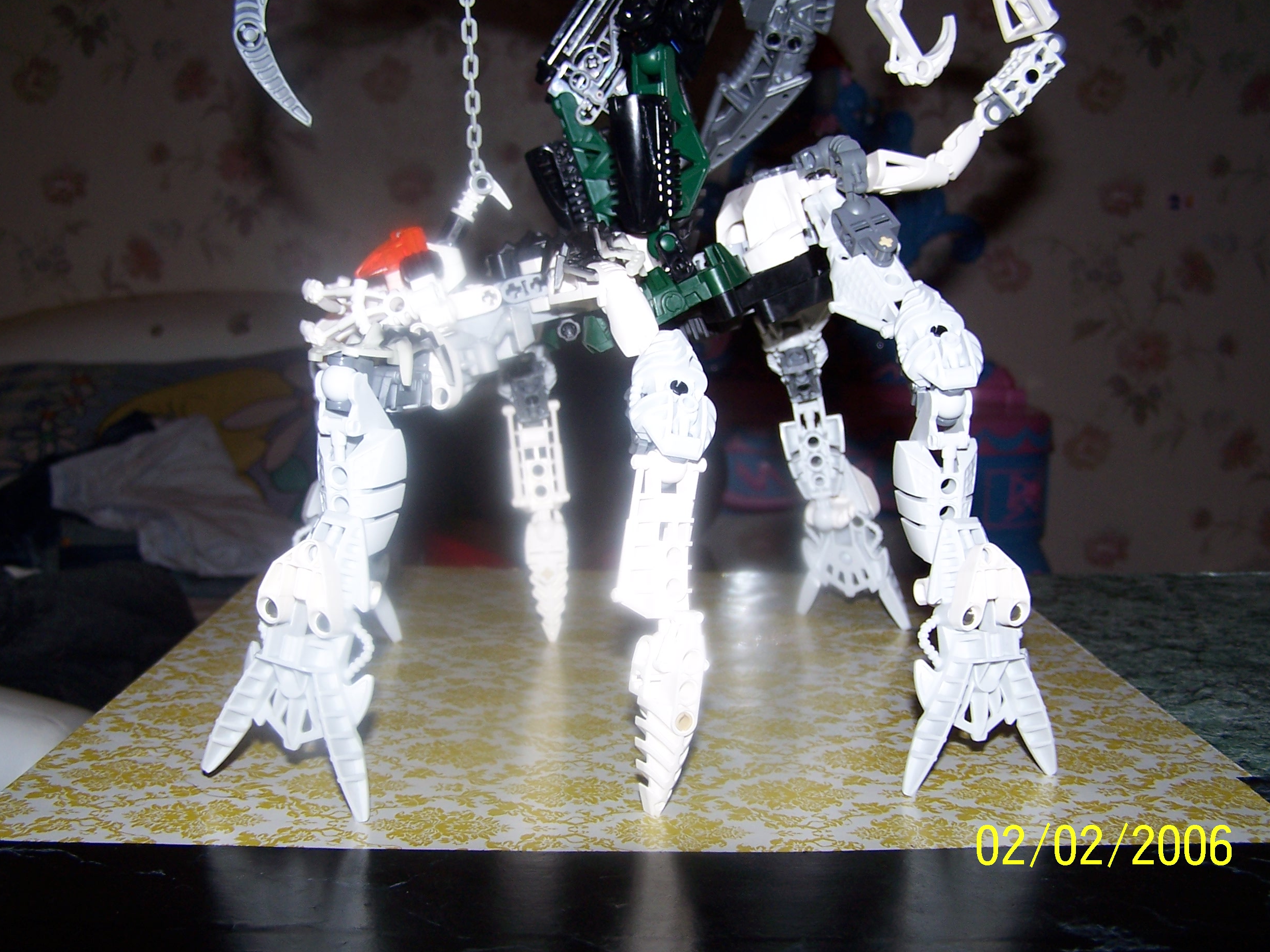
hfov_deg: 46.8
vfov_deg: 36.0
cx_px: 638
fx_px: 1467
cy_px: 477
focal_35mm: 40
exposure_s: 1/60
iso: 80
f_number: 2.8
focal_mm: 6.3
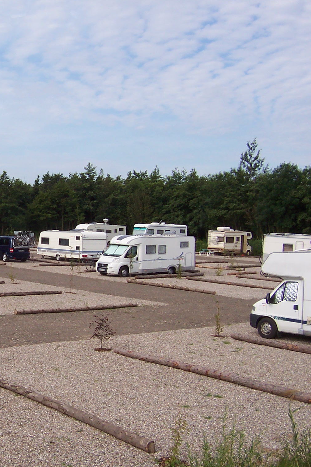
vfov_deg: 40.4
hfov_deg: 26.1
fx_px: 635
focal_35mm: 49
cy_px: 234
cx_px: -1
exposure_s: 1/500
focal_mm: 5.6
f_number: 5.6
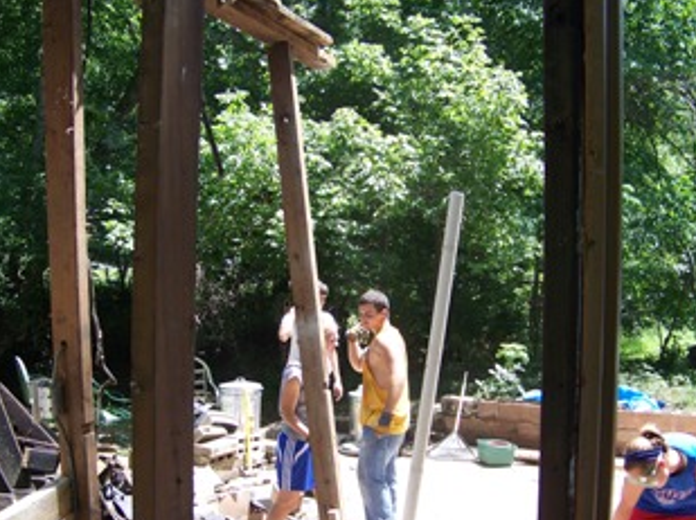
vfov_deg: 33.5
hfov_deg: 43.9
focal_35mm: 43
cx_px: 328
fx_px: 864
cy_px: 302
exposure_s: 1/160
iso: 64
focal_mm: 5.85
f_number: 2.8
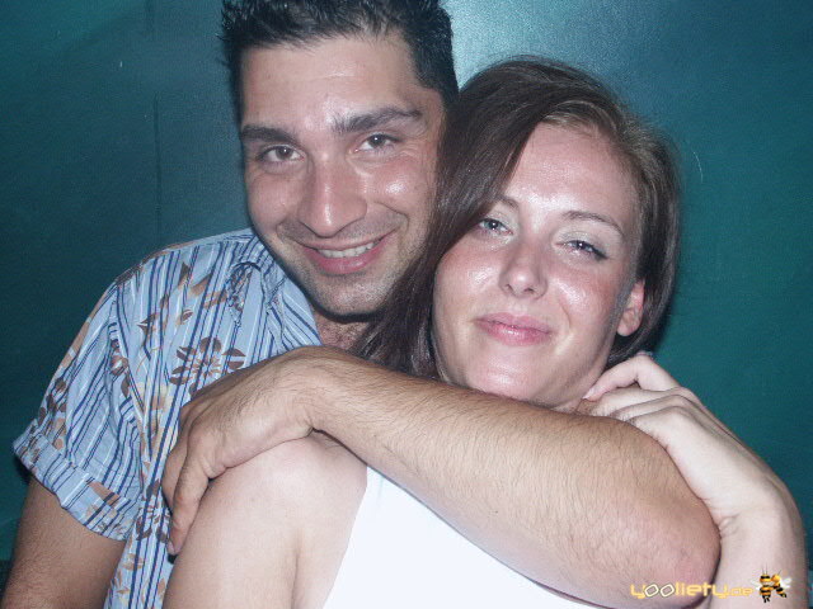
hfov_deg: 43.9
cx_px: 406
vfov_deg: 33.6
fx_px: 1010
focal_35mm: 43
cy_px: 304
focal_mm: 11.22
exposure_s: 1/45
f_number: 3.5
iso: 200
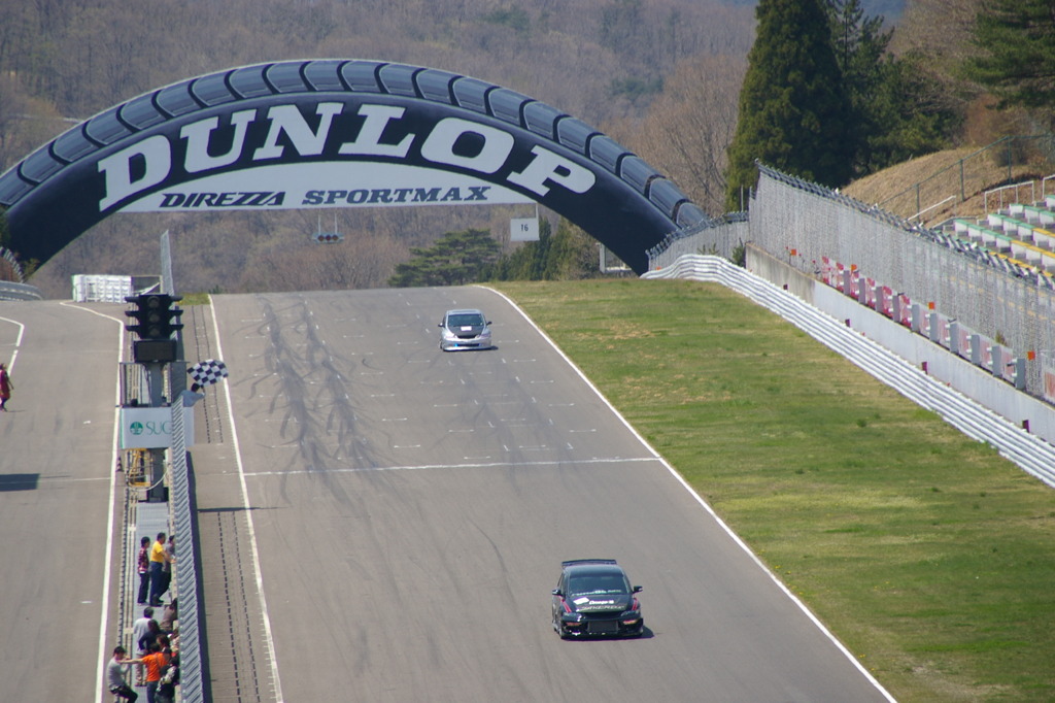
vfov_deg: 3.7
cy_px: 352
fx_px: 10985
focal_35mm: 375
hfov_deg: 5.5
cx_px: 528
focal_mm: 250
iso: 200
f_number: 8
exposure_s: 1/500
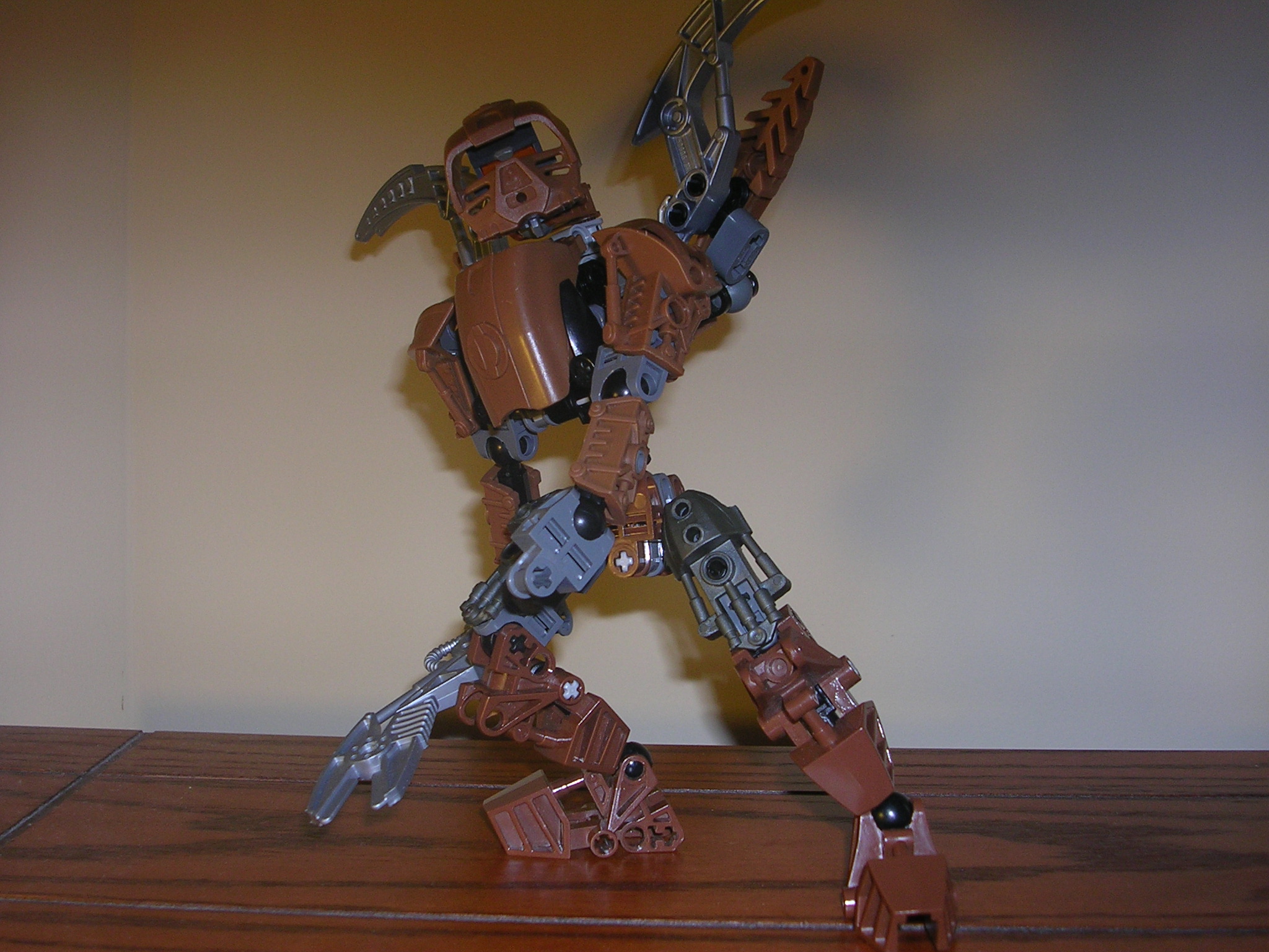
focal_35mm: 46
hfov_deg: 41.2
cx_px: 634
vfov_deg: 31.5
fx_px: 1686
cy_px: 476
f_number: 3
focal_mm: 7.1
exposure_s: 1/60.1
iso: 50
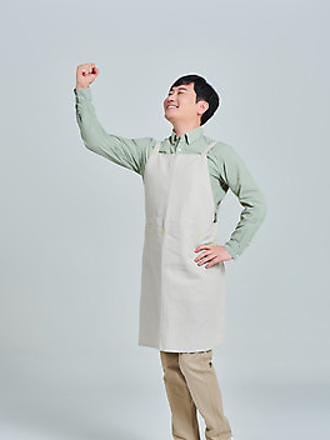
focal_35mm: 82
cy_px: 246
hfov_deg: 18.0
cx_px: 164
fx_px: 1042
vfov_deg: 23.8
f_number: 14
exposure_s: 1/125
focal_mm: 75
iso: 100
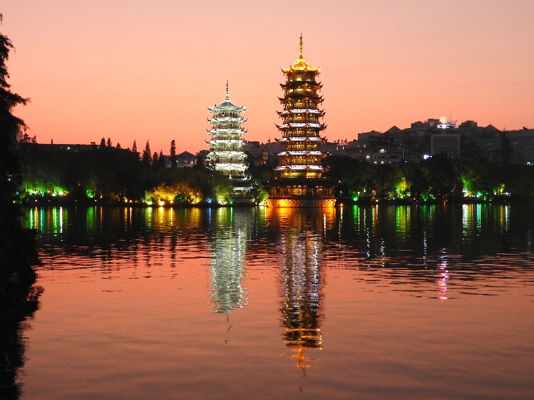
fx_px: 694
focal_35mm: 45
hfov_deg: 42.1
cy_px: 200
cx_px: 267
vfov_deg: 32.2
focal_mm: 8.1
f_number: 4
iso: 800
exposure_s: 1/8
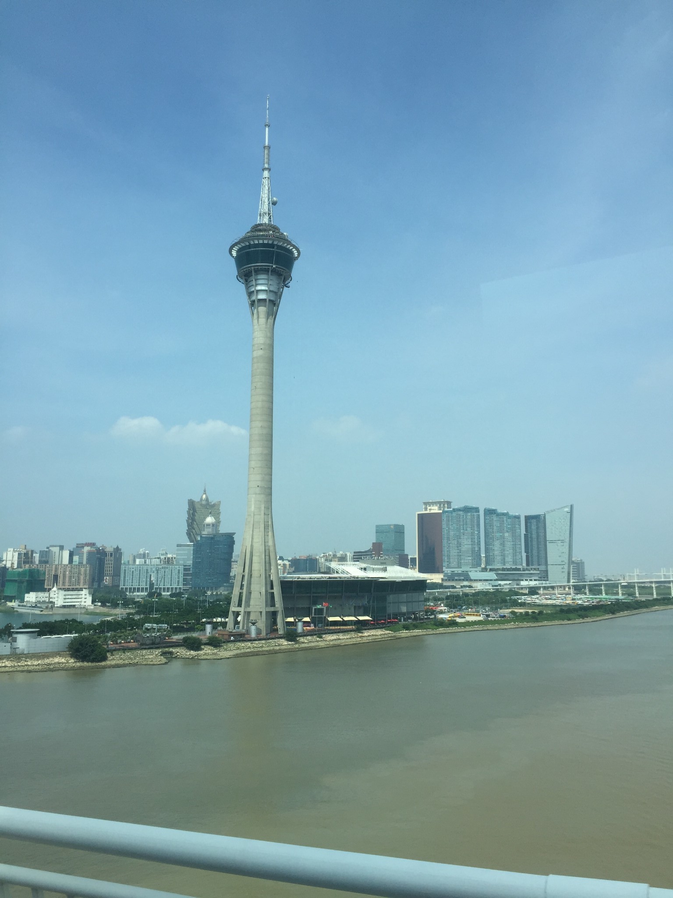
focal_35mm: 29
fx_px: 752
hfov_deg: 48.2
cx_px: 336
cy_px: 449
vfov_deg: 61.7
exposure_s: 1/2198
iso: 32
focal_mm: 4.15
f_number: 2.2
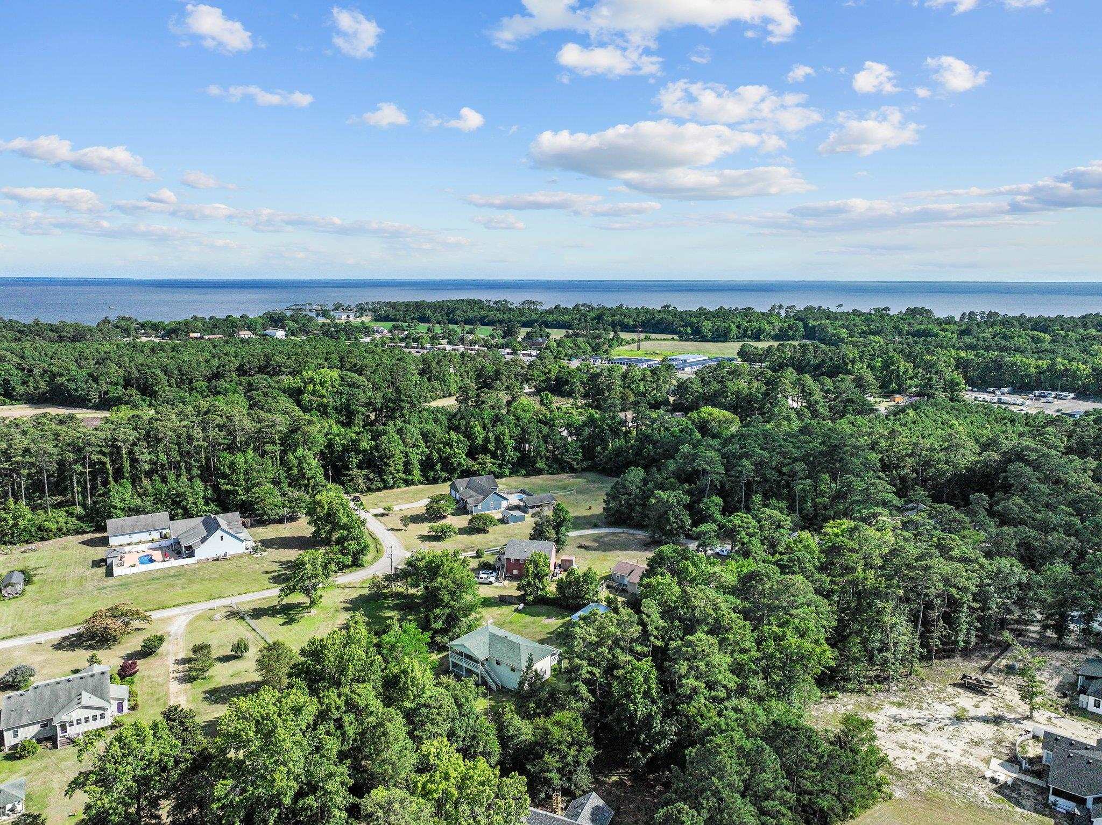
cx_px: 551
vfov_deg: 56.8
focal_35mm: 24
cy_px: 412
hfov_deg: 71.6
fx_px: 764
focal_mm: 12.29
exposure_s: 1/8000
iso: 160
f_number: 2.8
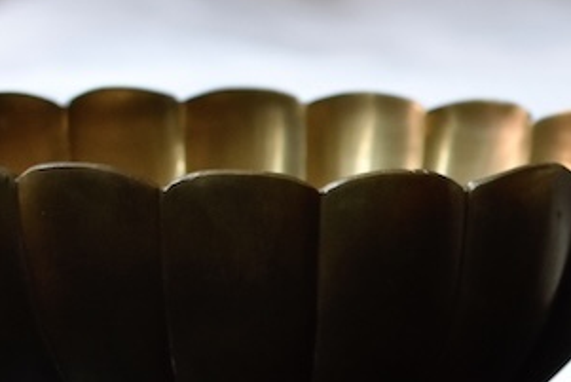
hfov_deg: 9.6
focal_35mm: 209
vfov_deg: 6.6
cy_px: 371
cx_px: 861
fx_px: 3316
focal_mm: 35
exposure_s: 1/80
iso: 1000
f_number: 5
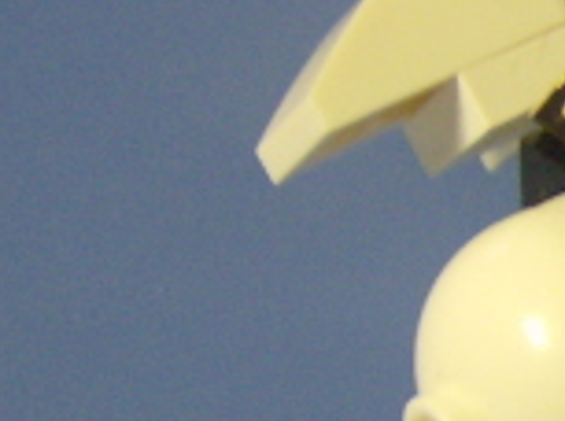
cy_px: 135
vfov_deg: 9.8
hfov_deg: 12.2
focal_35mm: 151
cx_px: 960
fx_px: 2459
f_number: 2.8
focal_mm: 6
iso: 200
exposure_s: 1/7.73
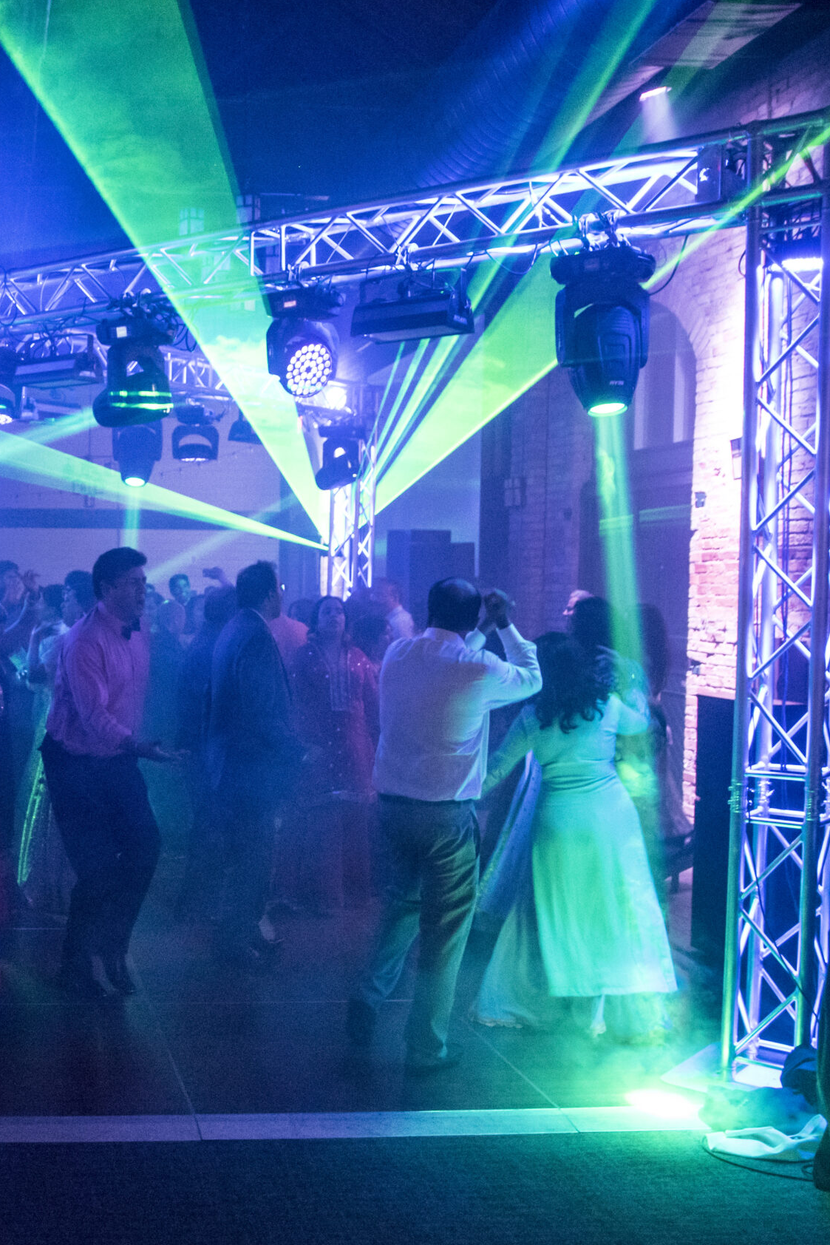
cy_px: 628
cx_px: 43
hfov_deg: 32.3
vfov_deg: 49.8
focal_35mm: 39
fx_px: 1340
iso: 3200
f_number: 2.8
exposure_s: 1/60
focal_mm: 17
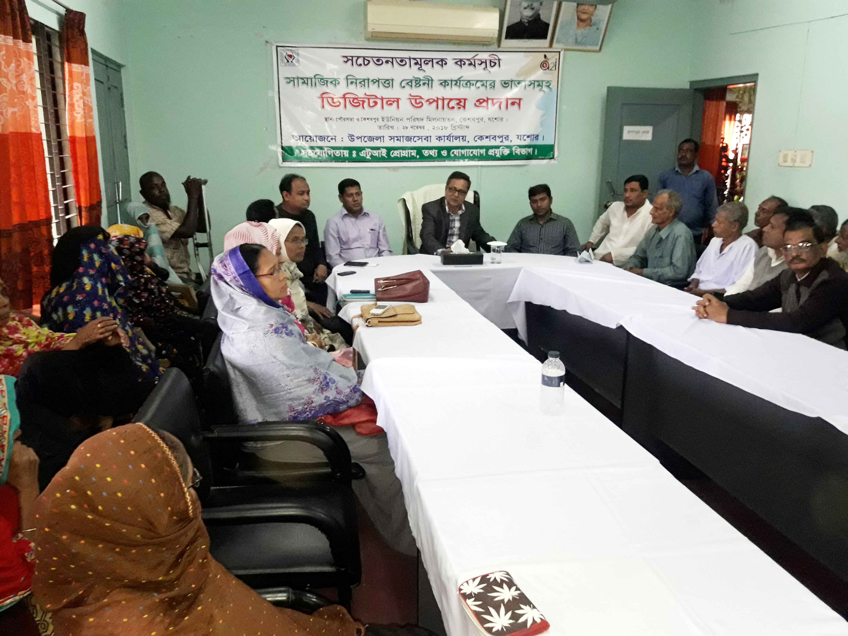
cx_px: 424
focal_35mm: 28
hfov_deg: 63.4
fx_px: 686
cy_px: 318
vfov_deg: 49.7
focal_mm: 3.7
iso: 200
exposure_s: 1/33
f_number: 1.9
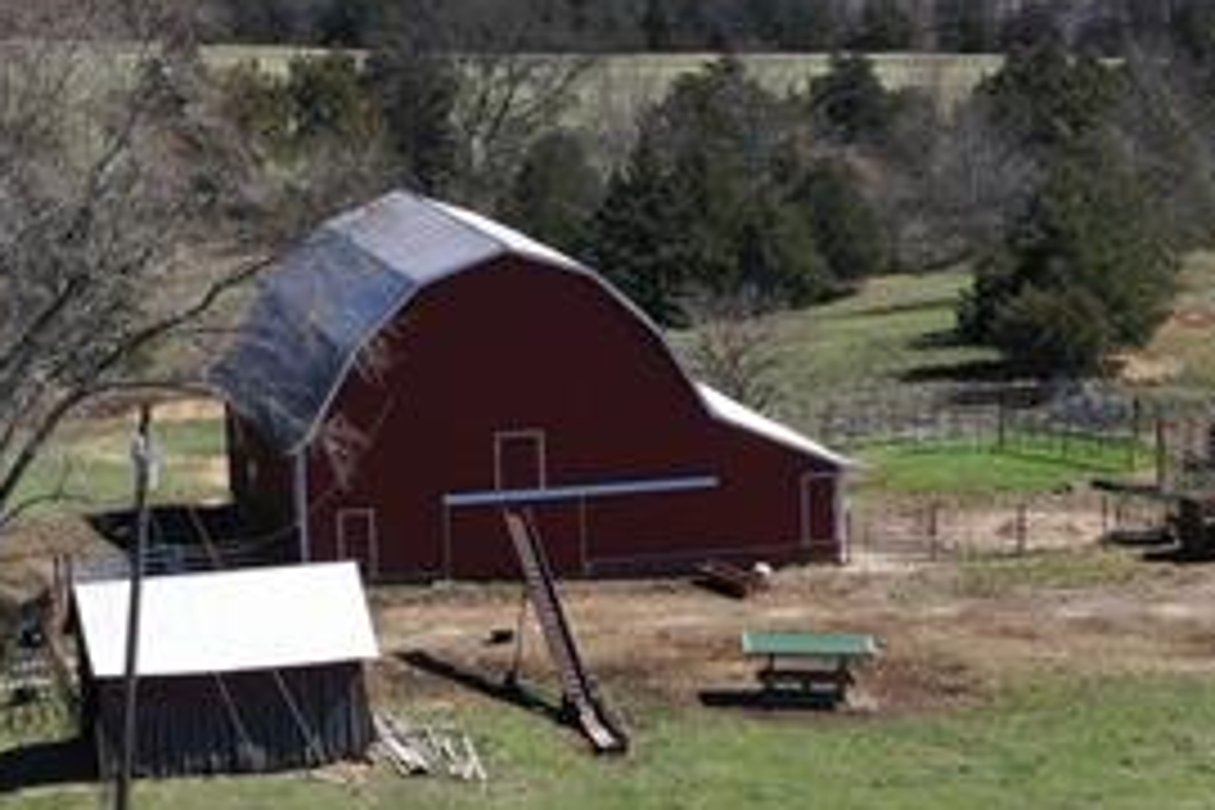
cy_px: 441
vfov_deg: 12.9
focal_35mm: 106
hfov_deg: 19.2
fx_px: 3577
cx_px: 886
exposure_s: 1/500
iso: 100
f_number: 5
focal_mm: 10.26
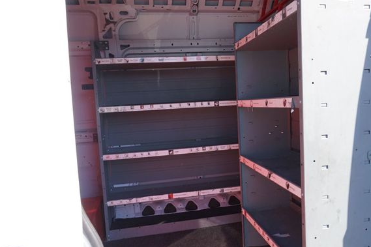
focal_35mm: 27
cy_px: 127
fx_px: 278
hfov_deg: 67.2
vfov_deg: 47.9
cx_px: 206
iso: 100
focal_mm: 16
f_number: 6.3
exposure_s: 1/100
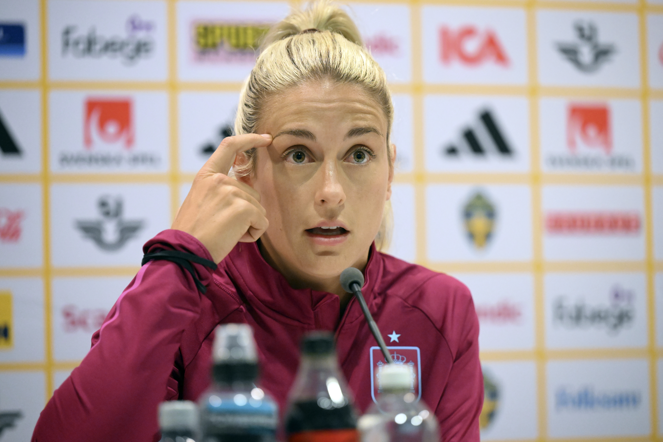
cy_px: 221
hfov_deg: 14.2
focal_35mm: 145
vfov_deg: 9.5
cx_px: 332
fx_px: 2670
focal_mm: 145
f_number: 2.8
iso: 7200
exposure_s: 1/400
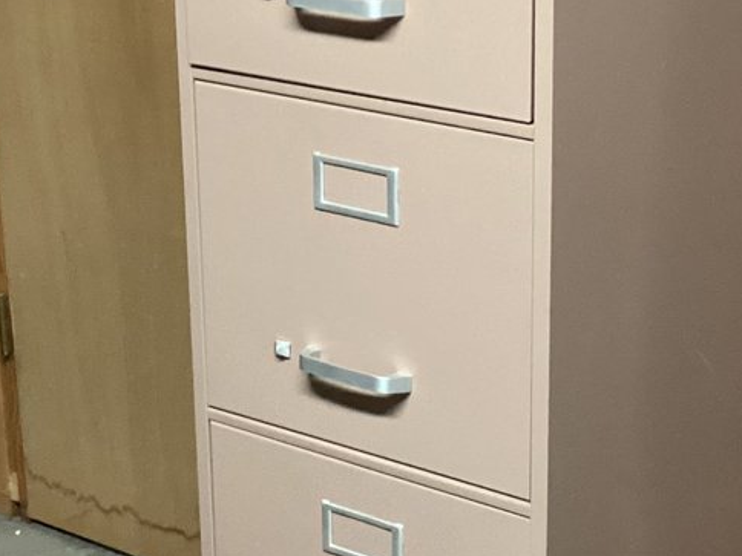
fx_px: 2079
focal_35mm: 97
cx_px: 465
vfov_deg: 15.2
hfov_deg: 20.2
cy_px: 353
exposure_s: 1/40
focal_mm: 3.3
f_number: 2.4
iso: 400
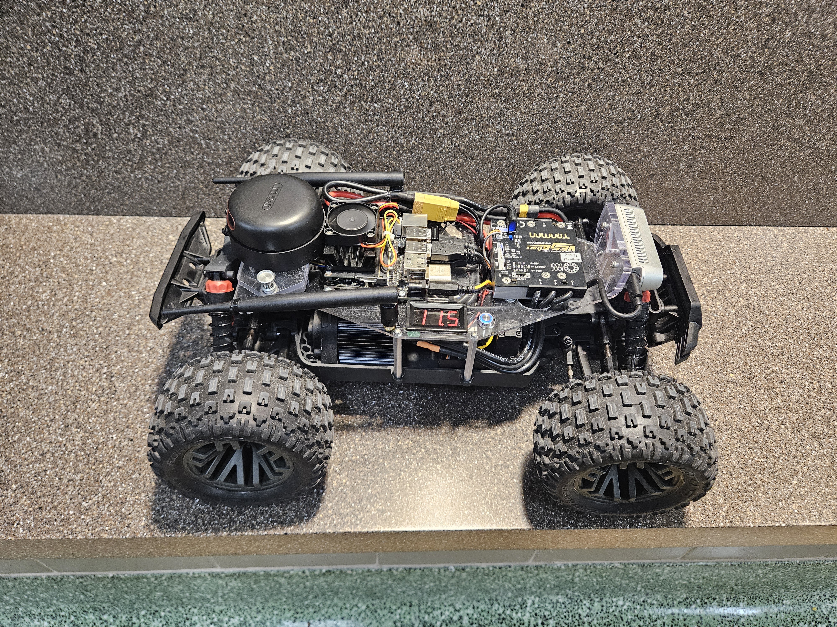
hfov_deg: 73.9
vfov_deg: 58.9
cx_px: 418
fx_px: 556
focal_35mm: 23
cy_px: 314
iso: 640
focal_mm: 5.4
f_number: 1.8
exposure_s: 1/170
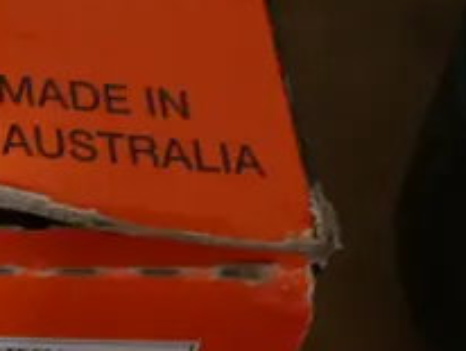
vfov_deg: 7.9
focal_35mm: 179
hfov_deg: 10.1
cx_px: -498
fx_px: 2413
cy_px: -350
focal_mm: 18
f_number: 4
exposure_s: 1/60
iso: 400
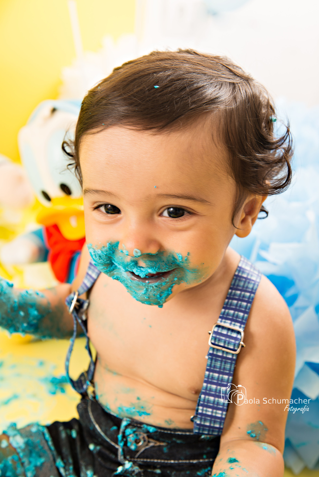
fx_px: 691
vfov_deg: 38.2
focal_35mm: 52
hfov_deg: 26.0
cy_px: 238
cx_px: 160
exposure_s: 1/160
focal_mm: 52
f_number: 7.1
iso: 100
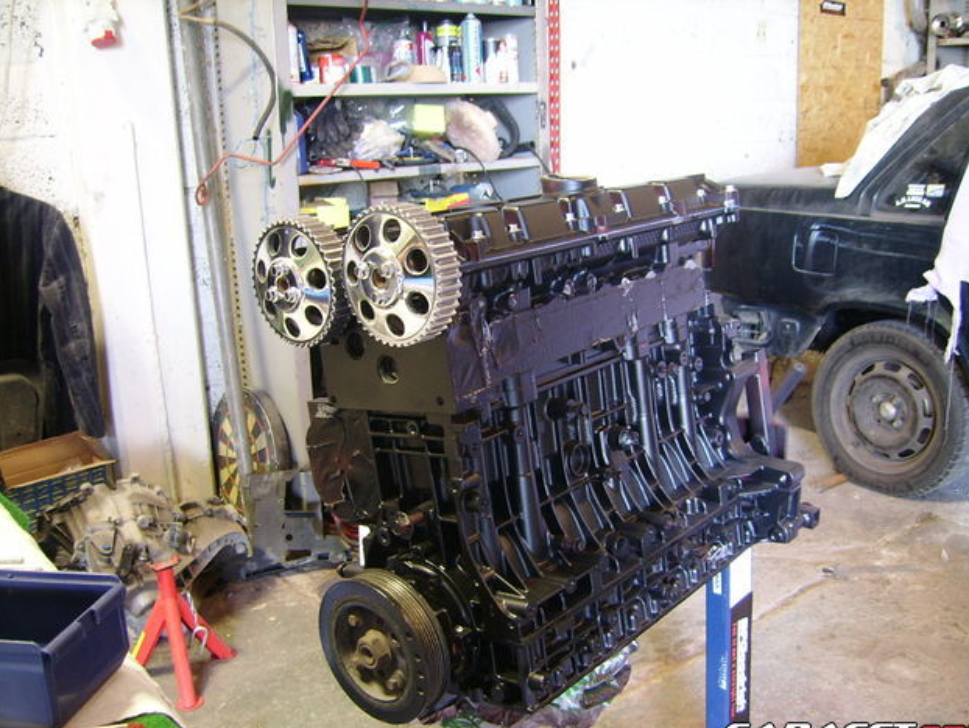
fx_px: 1008
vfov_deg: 39.7
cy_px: 373
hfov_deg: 51.3
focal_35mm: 36
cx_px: 492
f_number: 2.8
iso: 100
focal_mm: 5.95
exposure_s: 1
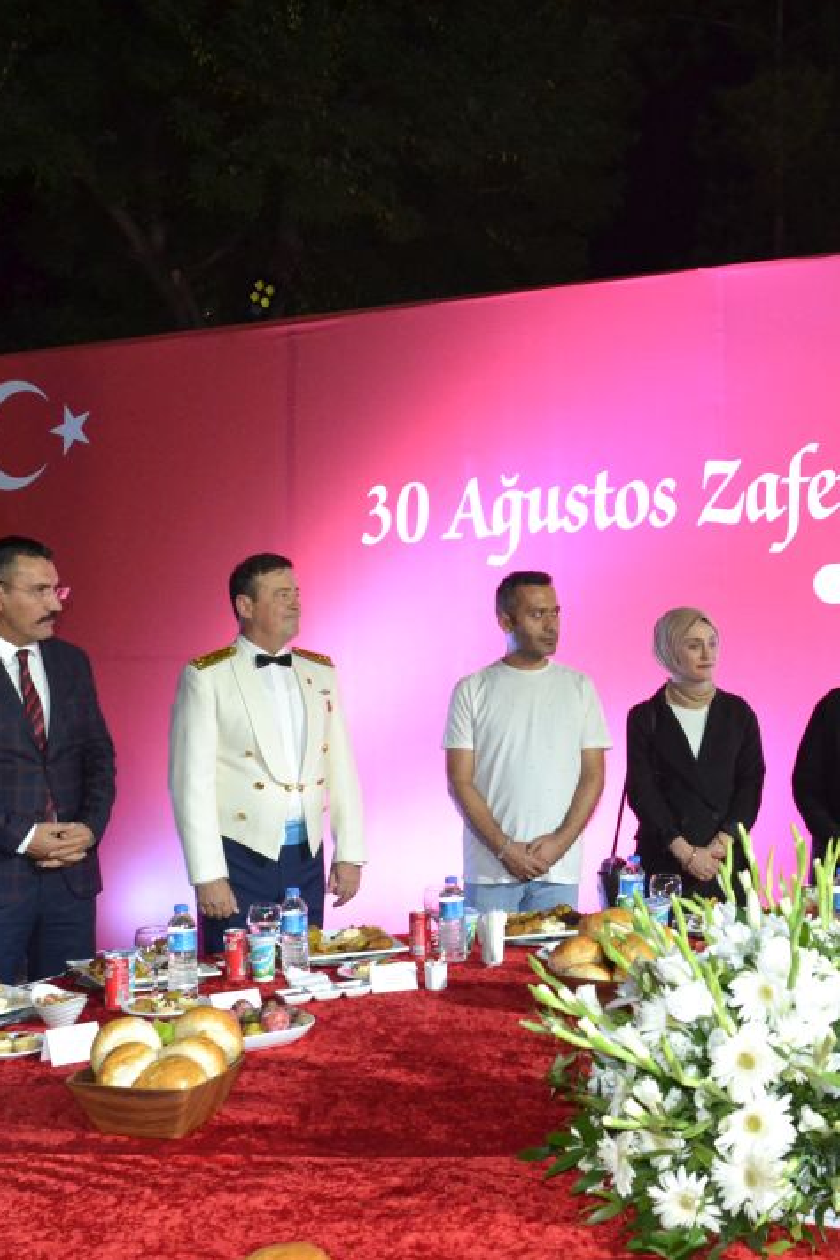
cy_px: 633
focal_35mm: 41
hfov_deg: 32.2
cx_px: 606
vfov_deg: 47.4
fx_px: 1435
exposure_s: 1/60
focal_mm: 18
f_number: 3.5
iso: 2200
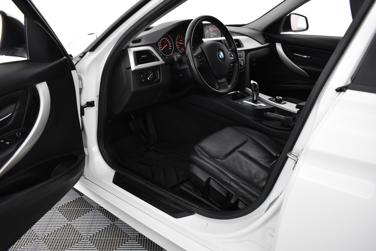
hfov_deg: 67.4
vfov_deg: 47.9
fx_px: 282
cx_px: 188
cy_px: 126
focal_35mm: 27
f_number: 4.5
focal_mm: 18
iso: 3200
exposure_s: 1/80
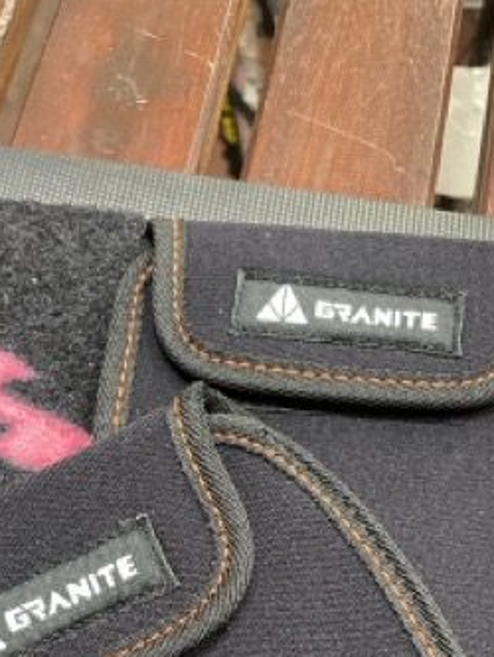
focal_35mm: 50
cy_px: 584
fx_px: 951
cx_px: 247
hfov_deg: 29.1
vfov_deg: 36.0
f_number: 1.6
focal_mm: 4.2
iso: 500
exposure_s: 1/60
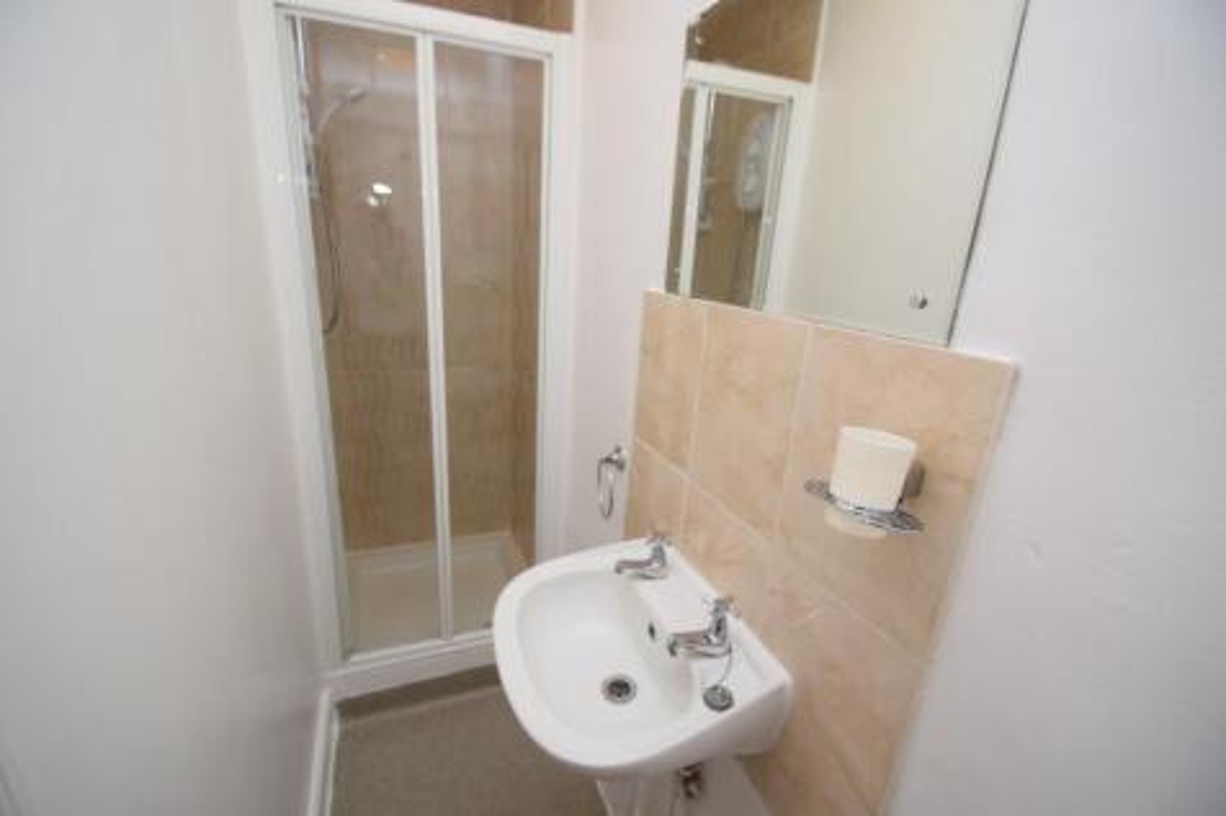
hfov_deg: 100.4
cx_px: 613
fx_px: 511
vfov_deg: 77.3
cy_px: 408
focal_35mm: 15
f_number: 5
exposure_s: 1/100
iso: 280
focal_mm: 10
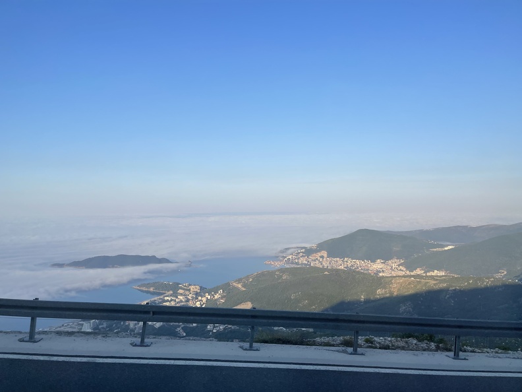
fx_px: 392
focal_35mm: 26
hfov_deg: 67.3
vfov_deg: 53.1
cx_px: 261
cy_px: 196
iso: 32
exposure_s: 1/1689
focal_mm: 5.1
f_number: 1.6
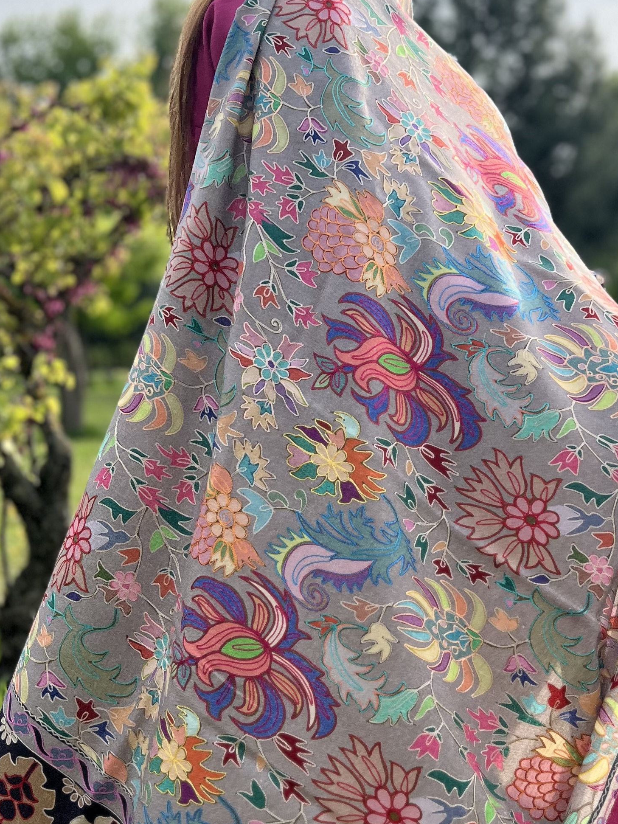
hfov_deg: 26.9
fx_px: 1285
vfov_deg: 35.5
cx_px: 389
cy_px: 412
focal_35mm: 54
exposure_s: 1/2571
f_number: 1.5
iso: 50
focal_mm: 5.7
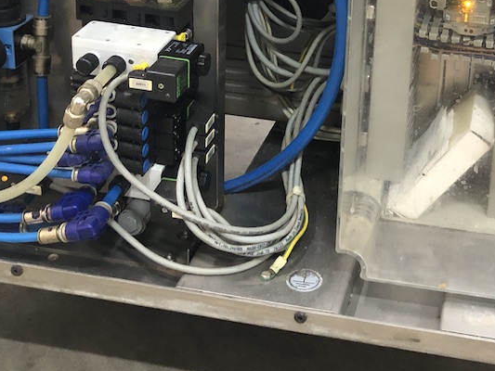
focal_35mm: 63
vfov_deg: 22.2
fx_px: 901
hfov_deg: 30.2
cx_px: 375
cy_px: -25
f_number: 1.8
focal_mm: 3.99
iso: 80
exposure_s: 1/5
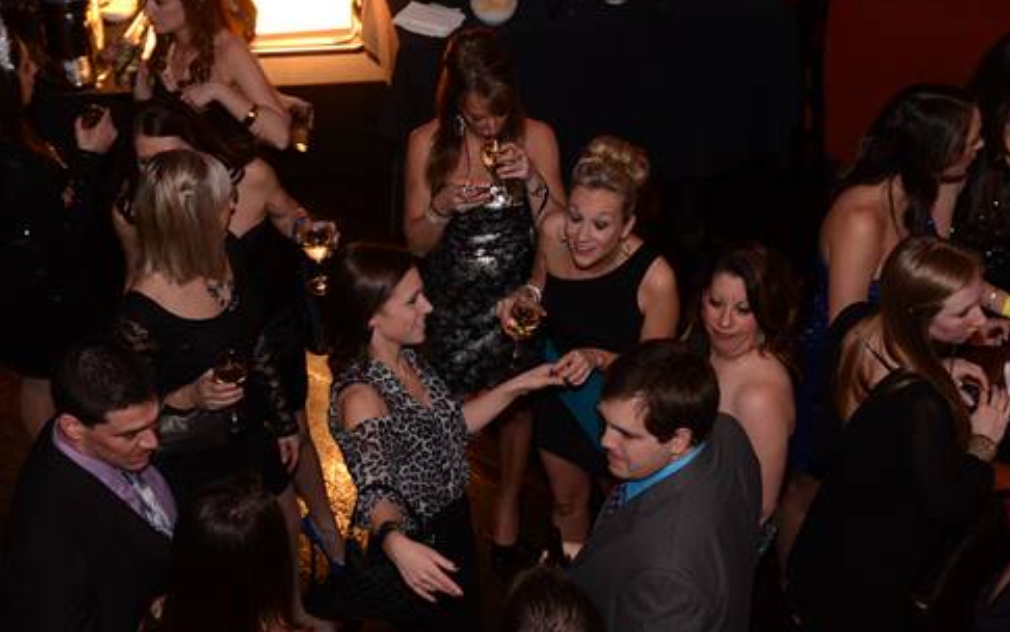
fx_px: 1900
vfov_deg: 18.9
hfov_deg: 29.8
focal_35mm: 69
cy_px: 331
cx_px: 470
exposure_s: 1/40
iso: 1250
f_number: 4.5
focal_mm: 40
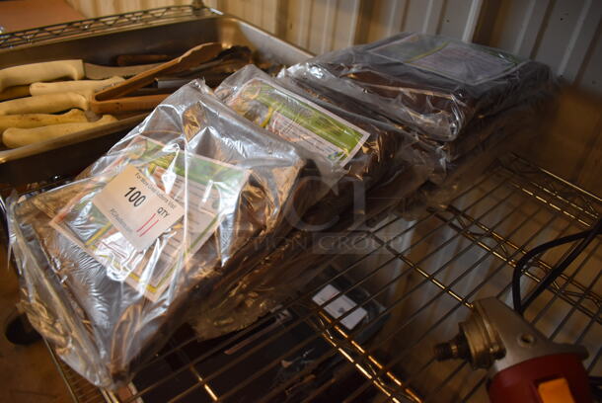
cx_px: 301
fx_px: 452
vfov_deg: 48.0
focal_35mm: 27
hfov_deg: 67.3
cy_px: 202
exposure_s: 1/160
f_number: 3.5
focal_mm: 18
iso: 800
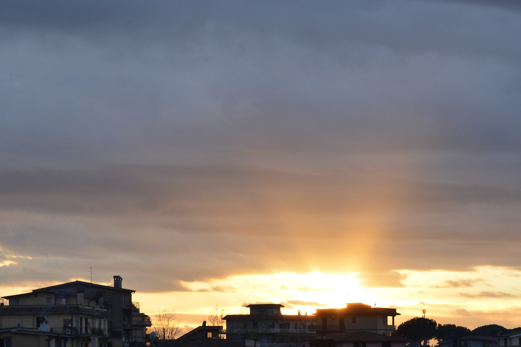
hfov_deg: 14.1
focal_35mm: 145
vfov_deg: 9.4
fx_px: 2098
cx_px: 330
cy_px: 275
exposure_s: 1/125
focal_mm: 48
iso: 250
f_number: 5.3
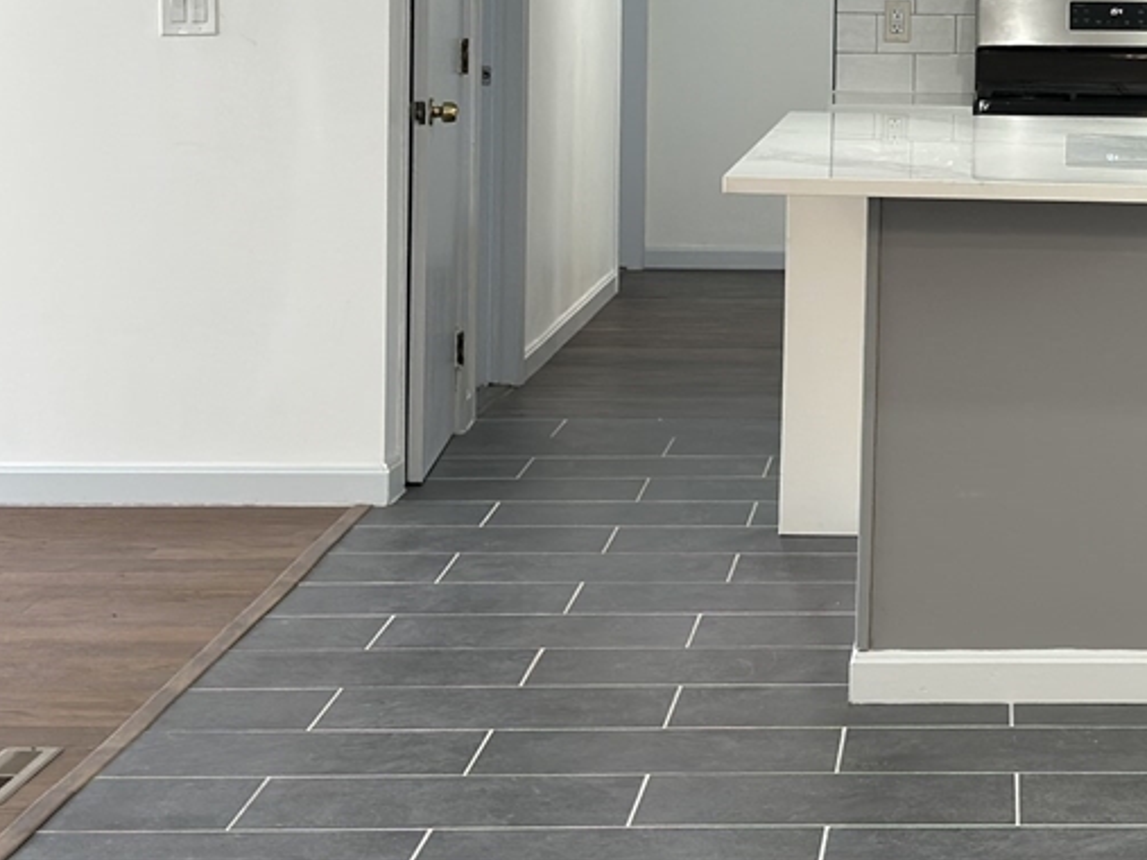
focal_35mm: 97
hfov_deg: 19.6
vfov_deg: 15.0
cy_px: -7
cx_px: 1152
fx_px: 3213
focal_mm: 6.86
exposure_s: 1/60
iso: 80
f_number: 1.78
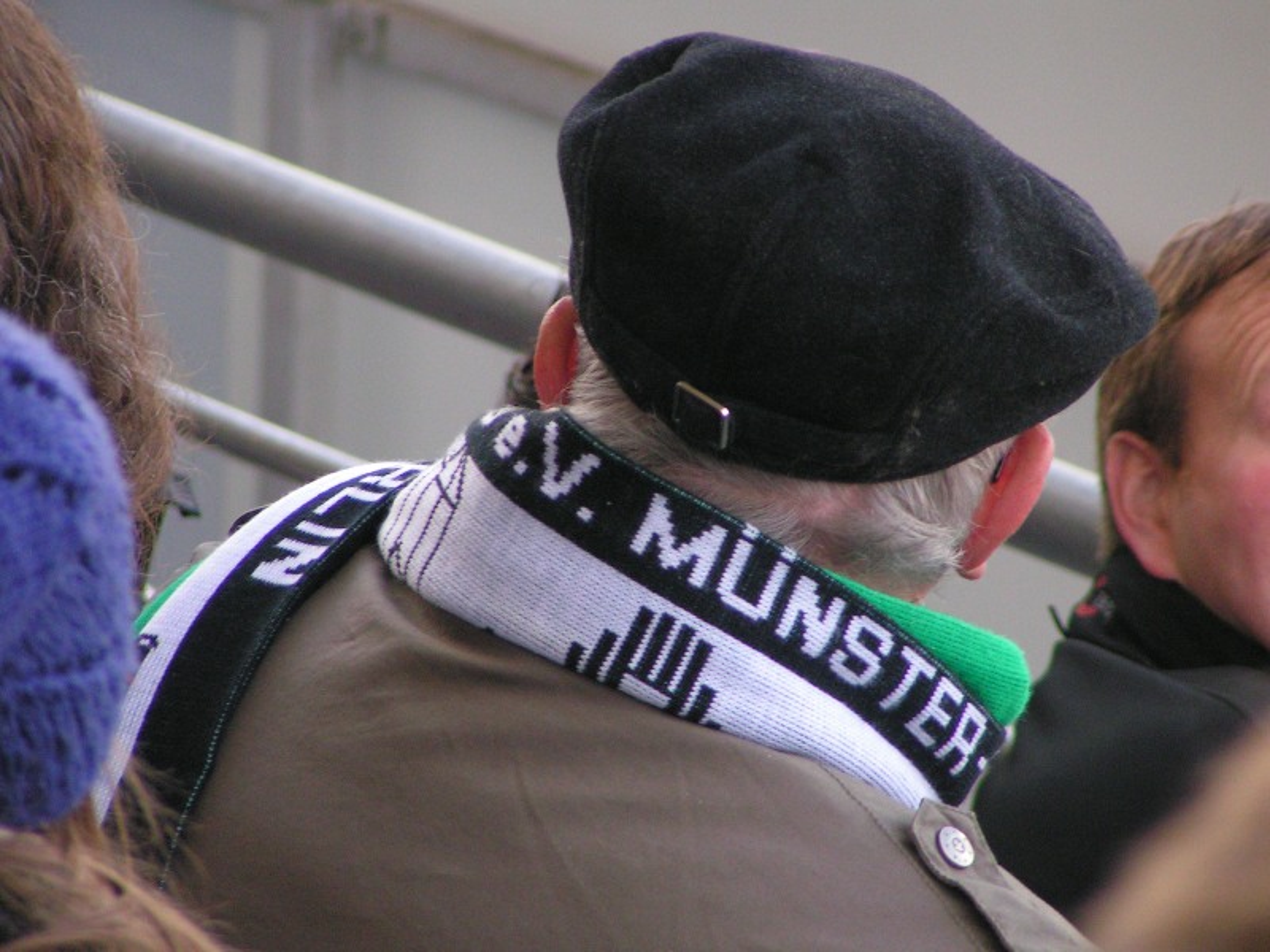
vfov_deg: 3.9
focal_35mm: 380
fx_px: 13942
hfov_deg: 5.2
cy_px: 476
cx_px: 635
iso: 200
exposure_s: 1/200
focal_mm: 58
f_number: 3.5
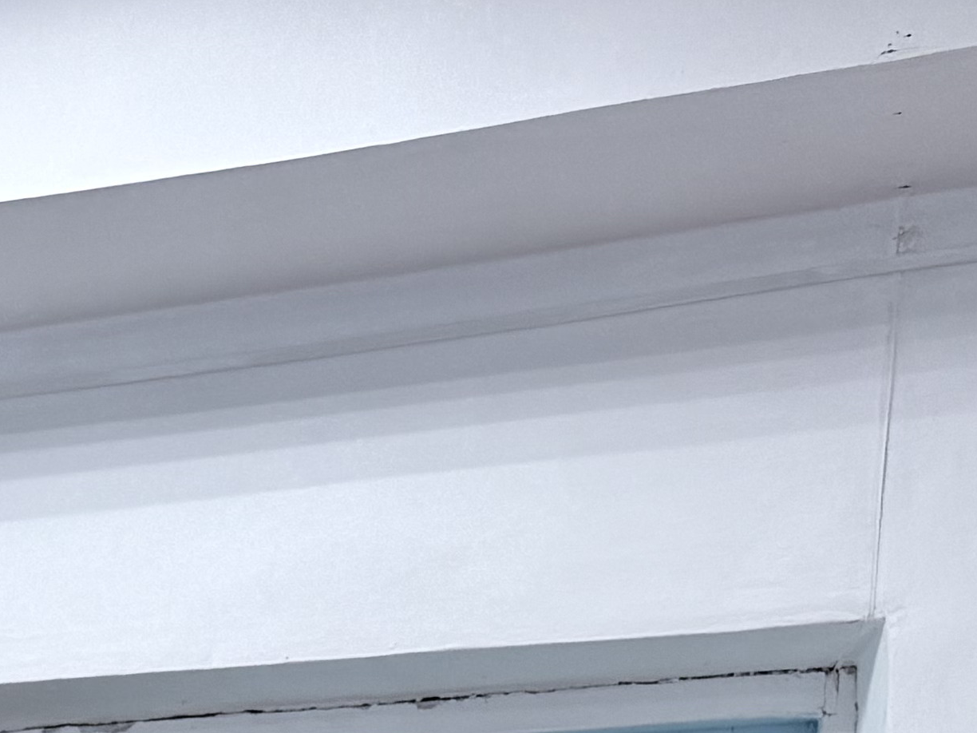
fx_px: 3161
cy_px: 1591
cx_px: -841
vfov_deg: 11.5
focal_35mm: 112
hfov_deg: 15.0
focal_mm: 6.76
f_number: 1.78
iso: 125
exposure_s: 1/120
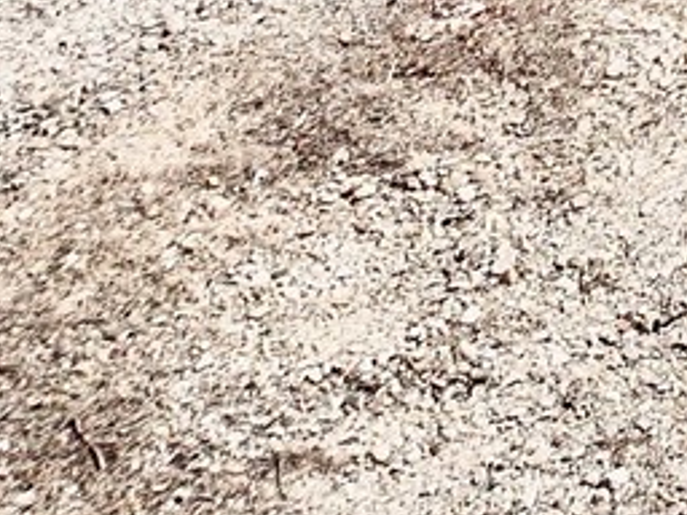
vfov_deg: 7.3
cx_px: 1712
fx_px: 3572
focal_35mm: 180
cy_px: -1019
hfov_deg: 9.6
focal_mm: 12.29
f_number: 2.8
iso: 100
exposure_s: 1/800
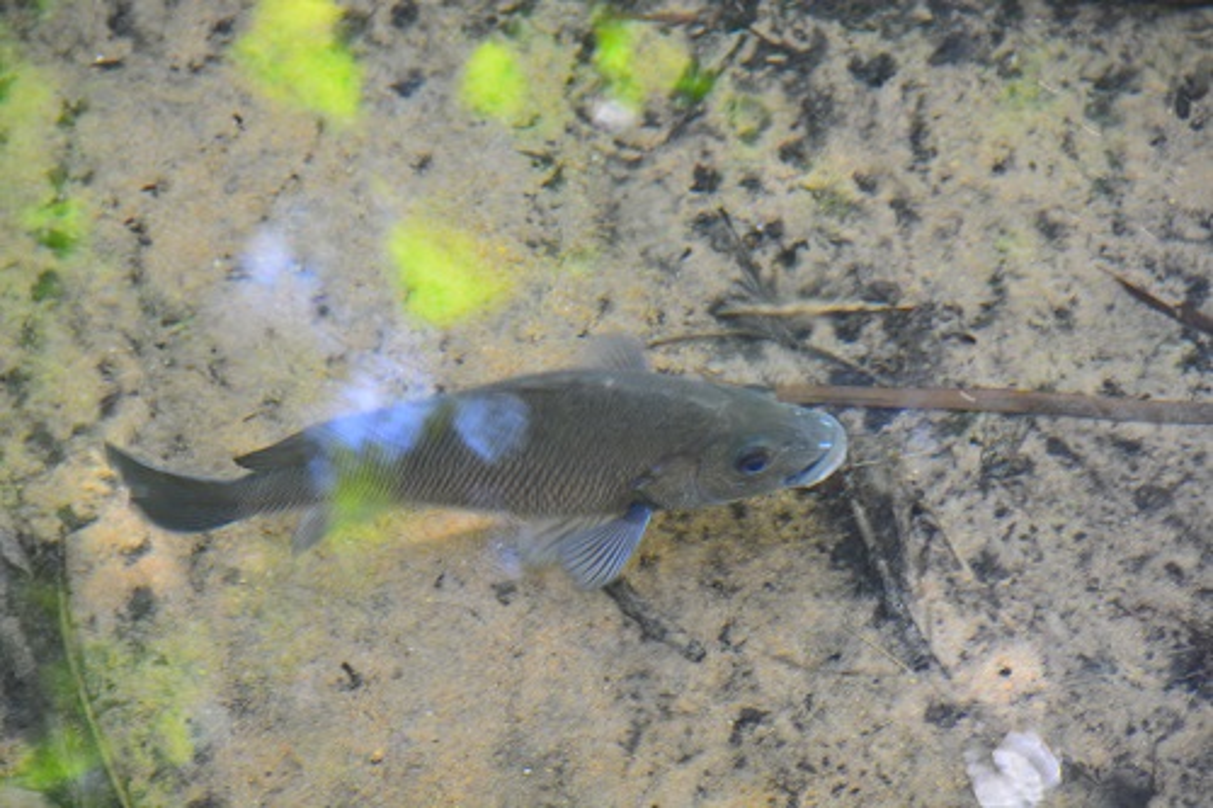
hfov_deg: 6.9
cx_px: 606
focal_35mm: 300
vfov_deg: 4.6
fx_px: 10104
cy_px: 404
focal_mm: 200
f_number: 7.1
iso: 800
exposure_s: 1/15
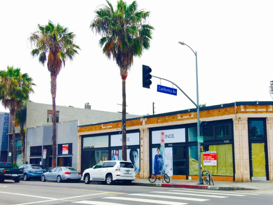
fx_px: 316
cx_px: 186
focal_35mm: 40
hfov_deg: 45.9
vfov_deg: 35.8
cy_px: 127
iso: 32
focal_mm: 4.15
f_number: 2.2
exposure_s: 1/444
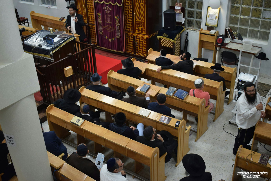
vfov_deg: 34.2
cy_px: 90
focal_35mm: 39
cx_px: 136
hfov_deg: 49.5
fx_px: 294
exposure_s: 1/60
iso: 1100
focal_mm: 26
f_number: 4
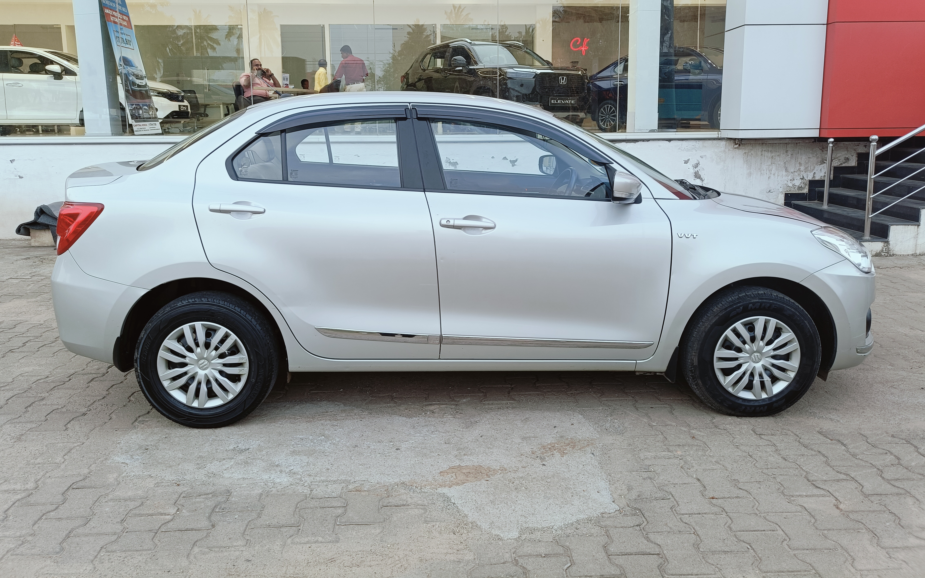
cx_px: 464
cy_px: 227
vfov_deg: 45.7
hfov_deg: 68.4
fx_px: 681
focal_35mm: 27
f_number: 1.7
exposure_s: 1/99.9
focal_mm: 4.7
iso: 246
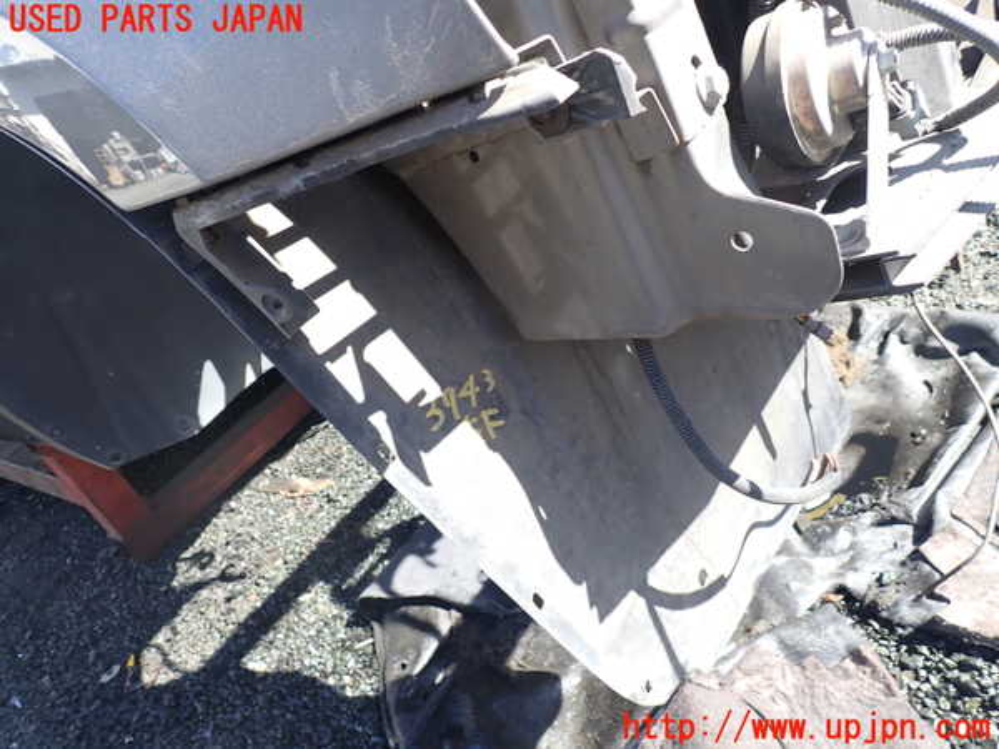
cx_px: 500
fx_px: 721
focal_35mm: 25
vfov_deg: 54.9
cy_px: 374
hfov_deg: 69.4
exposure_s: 1/200
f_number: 2.8
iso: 100
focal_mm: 4.5
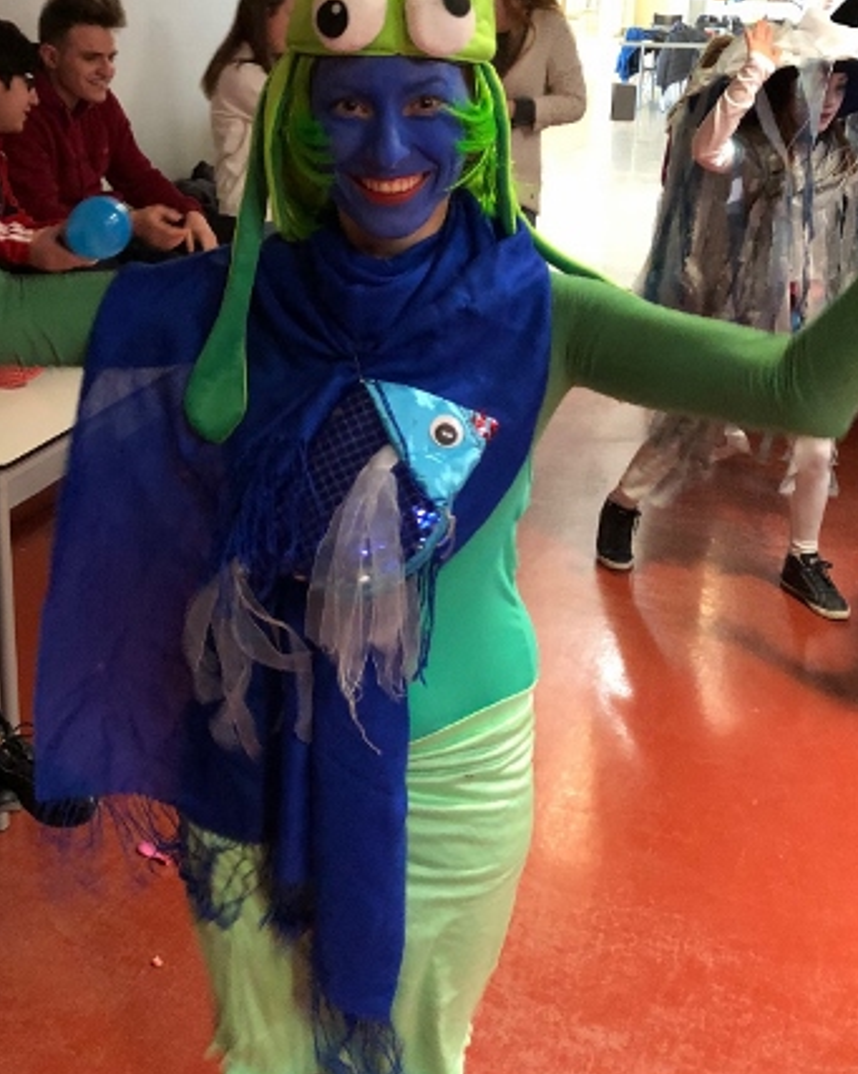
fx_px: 1303
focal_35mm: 41
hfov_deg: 36.3
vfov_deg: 44.1
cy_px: 342
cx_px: 340
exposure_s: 1/33
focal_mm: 4
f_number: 1.8
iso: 640
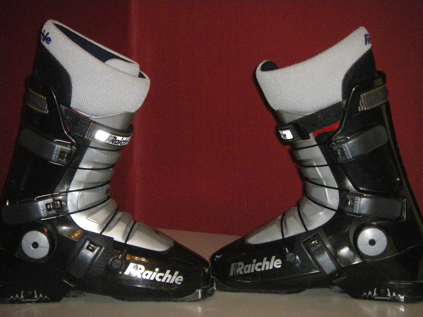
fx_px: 1369
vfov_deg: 13.2
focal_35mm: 112
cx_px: 212
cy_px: 158
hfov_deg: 17.6
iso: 800
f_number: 4.1
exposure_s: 1/100
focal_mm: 18.5
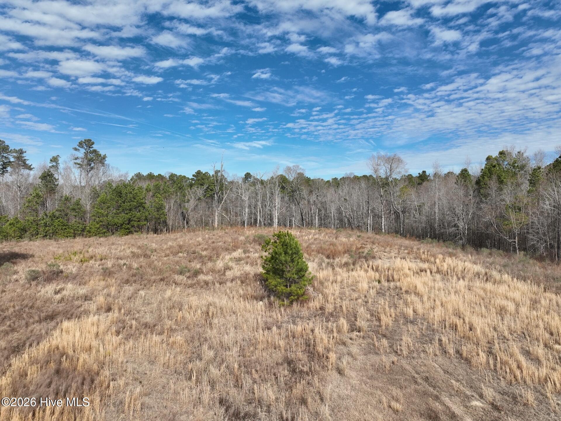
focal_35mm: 24
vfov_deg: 56.8
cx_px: 280
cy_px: 210
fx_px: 389
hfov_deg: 71.6
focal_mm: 12.29
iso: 100
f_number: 2.8
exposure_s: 1/2000
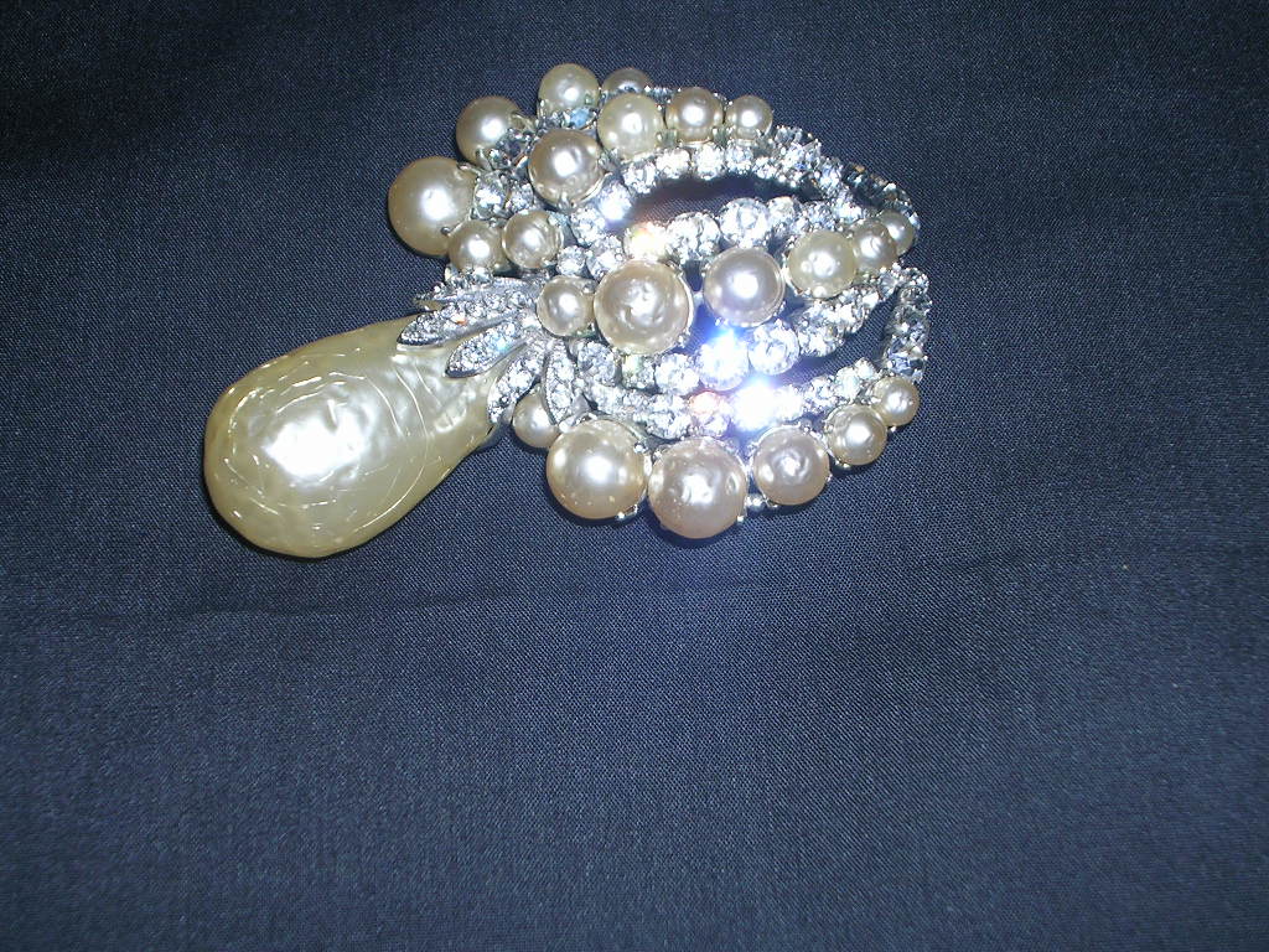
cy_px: 476
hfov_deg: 30.7
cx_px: 634
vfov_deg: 23.3
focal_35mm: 63
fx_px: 2310
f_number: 3.5
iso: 50
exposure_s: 1/60.1
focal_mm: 9.6
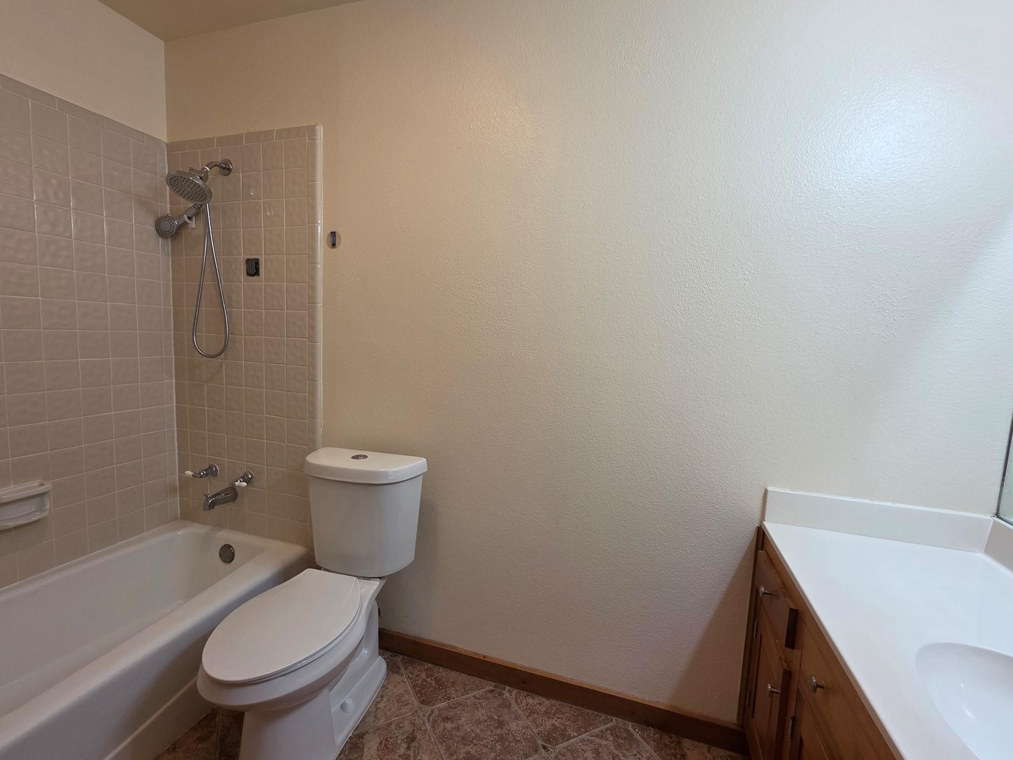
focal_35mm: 15
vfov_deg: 81.7
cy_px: 387
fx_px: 439
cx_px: 490
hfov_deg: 98.1
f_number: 1.9
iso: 125
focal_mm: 2.2
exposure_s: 1/120
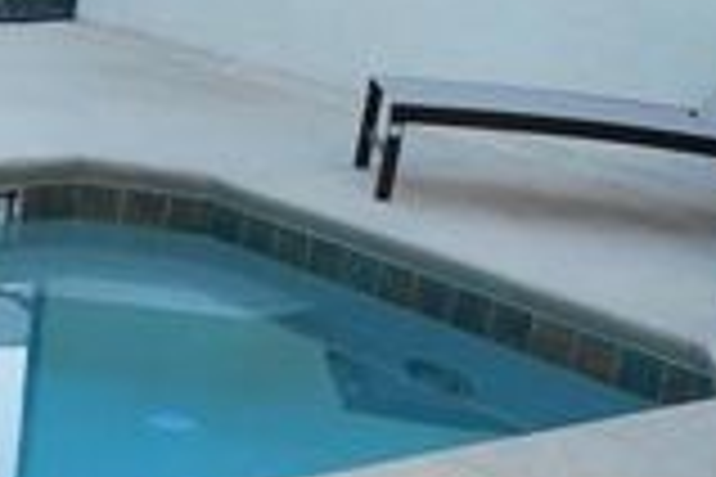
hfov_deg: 18.7
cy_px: 441
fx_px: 2108
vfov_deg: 12.8
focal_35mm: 106
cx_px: -7
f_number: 3
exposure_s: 1/80
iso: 125
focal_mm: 4
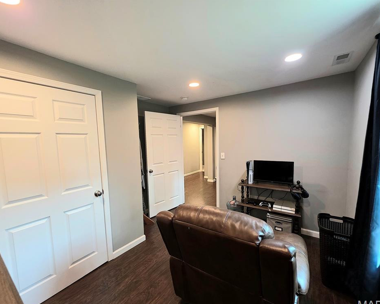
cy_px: 157
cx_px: 189
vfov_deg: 87.9
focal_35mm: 14
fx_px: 157
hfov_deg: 100.7
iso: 250
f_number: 1.9
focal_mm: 2.2
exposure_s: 1/60.2
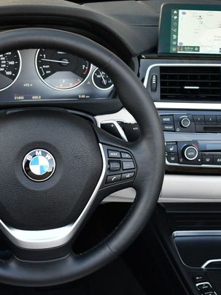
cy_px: 143
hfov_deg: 24.0
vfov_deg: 31.7
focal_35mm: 61
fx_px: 519
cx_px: 100
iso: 400
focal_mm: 20
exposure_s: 1/250
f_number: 3.8
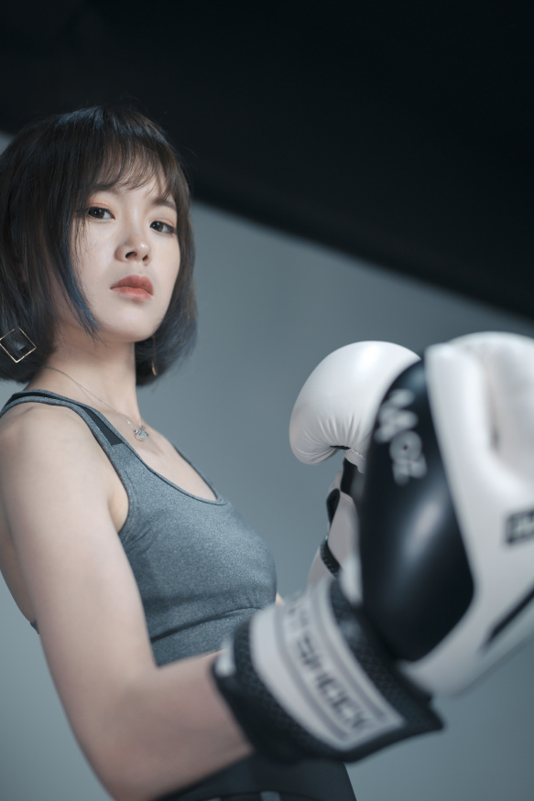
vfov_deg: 41.0
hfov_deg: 28.1
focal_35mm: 48
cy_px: 475
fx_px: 1068
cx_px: 283
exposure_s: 1/200
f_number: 1.6
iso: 250
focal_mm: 35
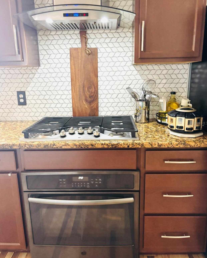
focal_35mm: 28
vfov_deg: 62.2
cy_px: 123
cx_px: 101
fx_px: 214
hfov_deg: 51.5
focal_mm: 5.96
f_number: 1.6
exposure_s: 1/60
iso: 500
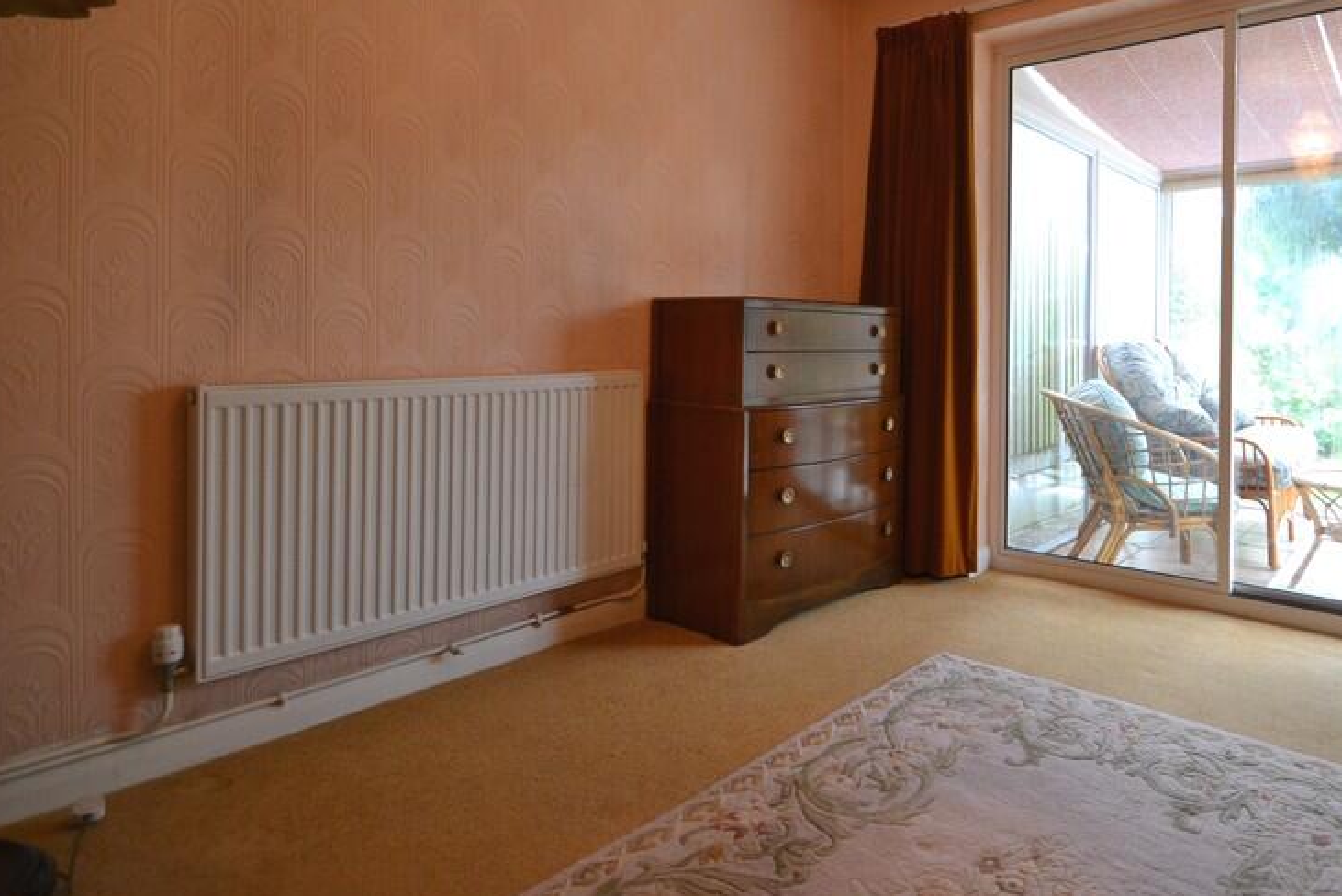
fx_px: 783
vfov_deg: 58.5
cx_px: 920
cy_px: 315
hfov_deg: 77.9
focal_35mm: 21
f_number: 3.5
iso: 720
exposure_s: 1/60
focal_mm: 10
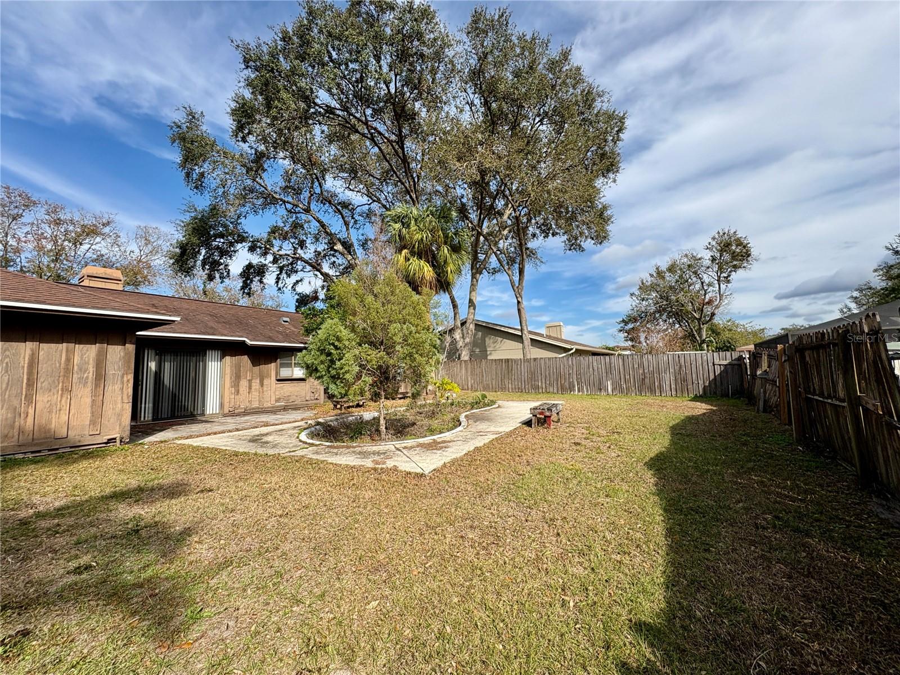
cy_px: 338
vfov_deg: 85.7
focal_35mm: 14
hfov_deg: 102.1
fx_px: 364
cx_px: 450
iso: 50
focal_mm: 2.22
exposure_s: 1/1637
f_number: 2.2
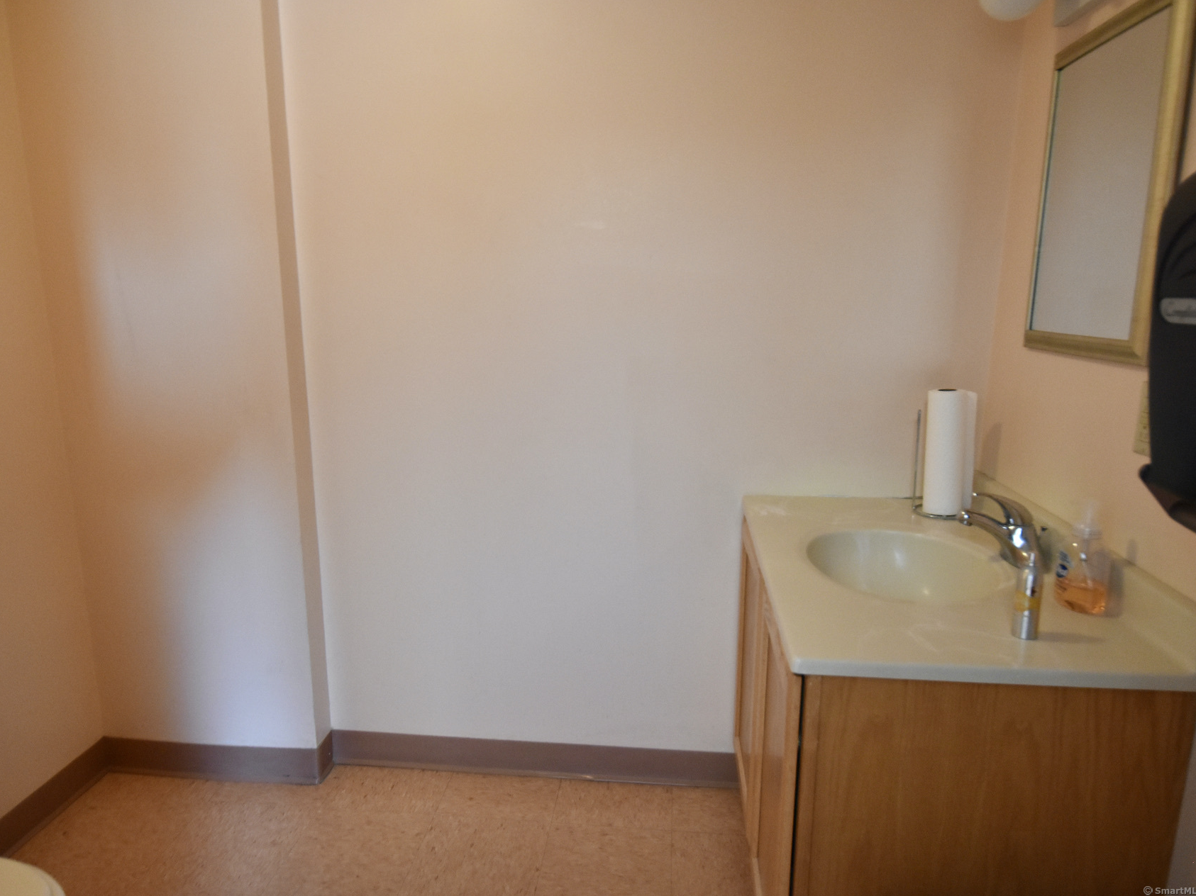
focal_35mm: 23
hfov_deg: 73.9
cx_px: 582
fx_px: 795
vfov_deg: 58.9
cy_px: 446
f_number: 4
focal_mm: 14
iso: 2000
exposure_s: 1/60
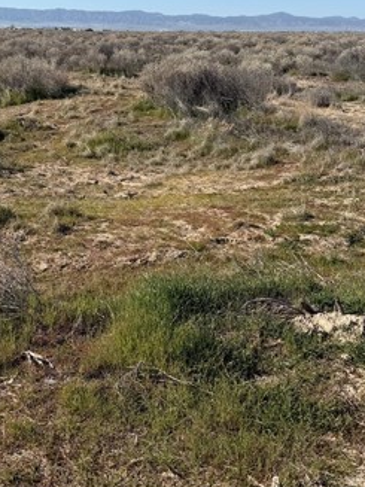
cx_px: 115
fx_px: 661
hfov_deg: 30.6
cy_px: 243
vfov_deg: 40.4
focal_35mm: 47
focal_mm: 6.76
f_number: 1.78
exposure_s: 1/5319
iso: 80
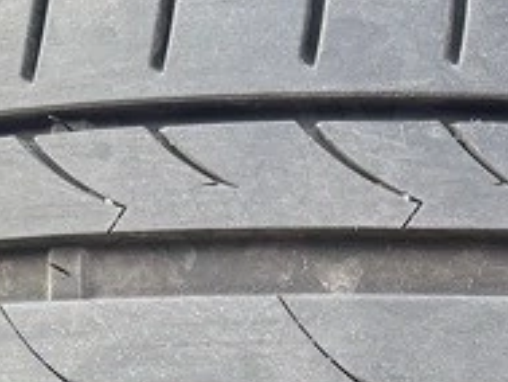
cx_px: 546
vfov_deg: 10.5
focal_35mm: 127
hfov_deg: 15.2
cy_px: 829
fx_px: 1865
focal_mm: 6.76
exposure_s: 1/161
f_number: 1.78
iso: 80
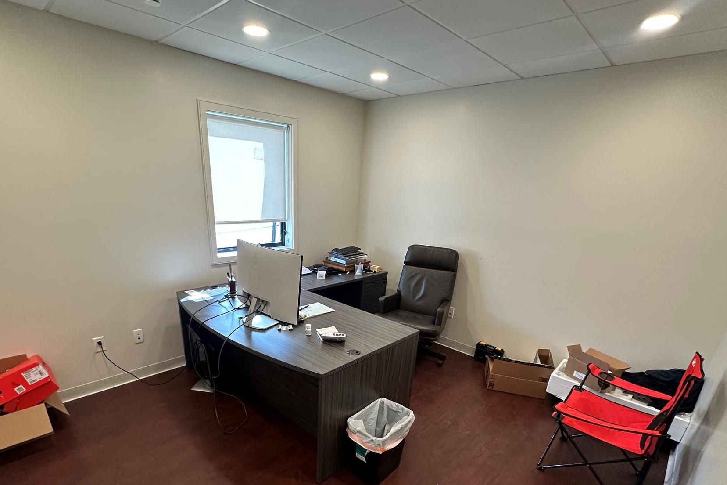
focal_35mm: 18
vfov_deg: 65.5
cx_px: 340
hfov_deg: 89.9
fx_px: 363
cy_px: 325
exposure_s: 1/120
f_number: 2.2
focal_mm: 2.22
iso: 250
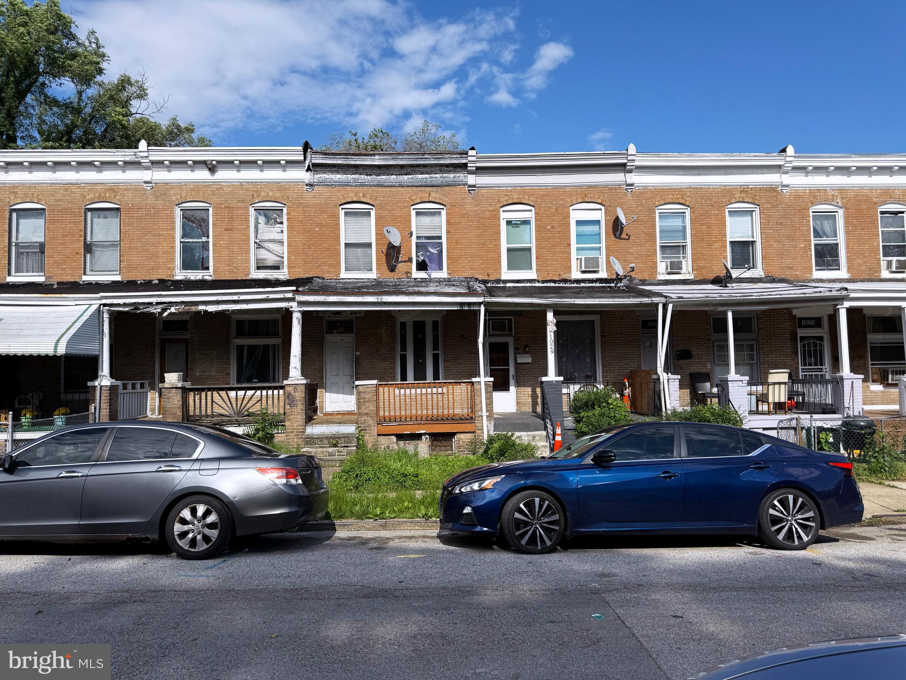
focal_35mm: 24
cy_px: 340
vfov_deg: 56.8
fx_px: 628
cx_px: 453
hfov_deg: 71.6
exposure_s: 1/5714
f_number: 1.78
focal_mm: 6.76
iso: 80
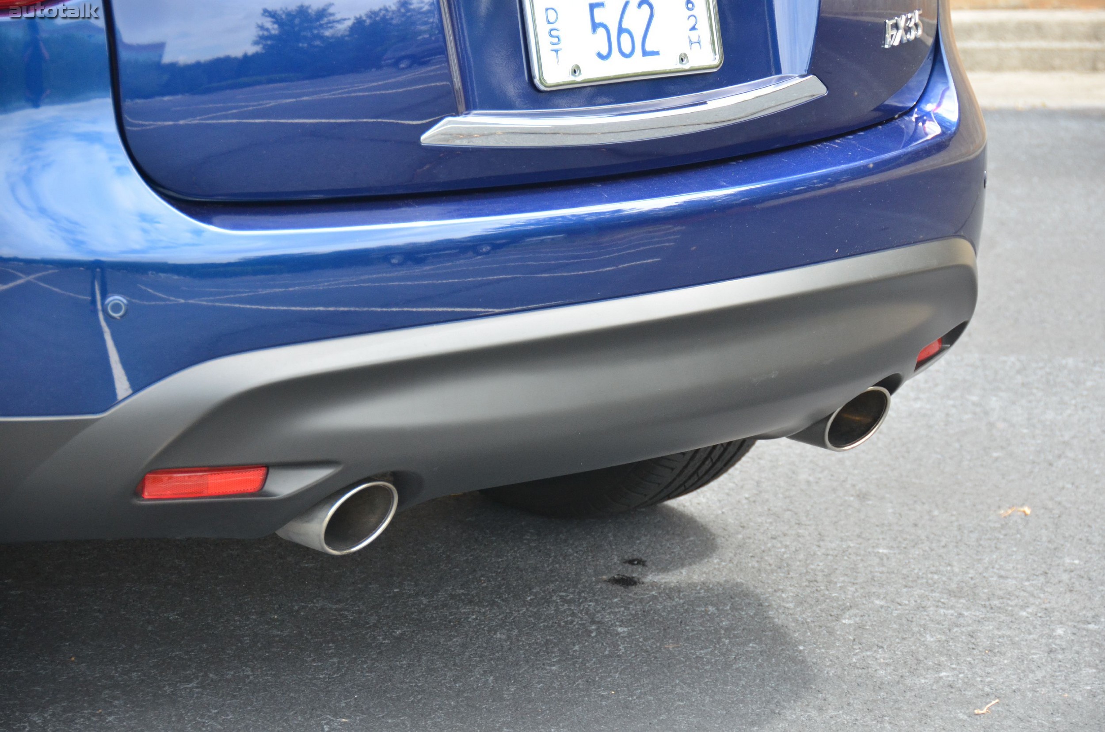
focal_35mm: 135
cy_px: 366
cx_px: 552
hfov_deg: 15.2
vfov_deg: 10.1
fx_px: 4135
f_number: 5.3
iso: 900
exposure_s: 1/500
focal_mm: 90
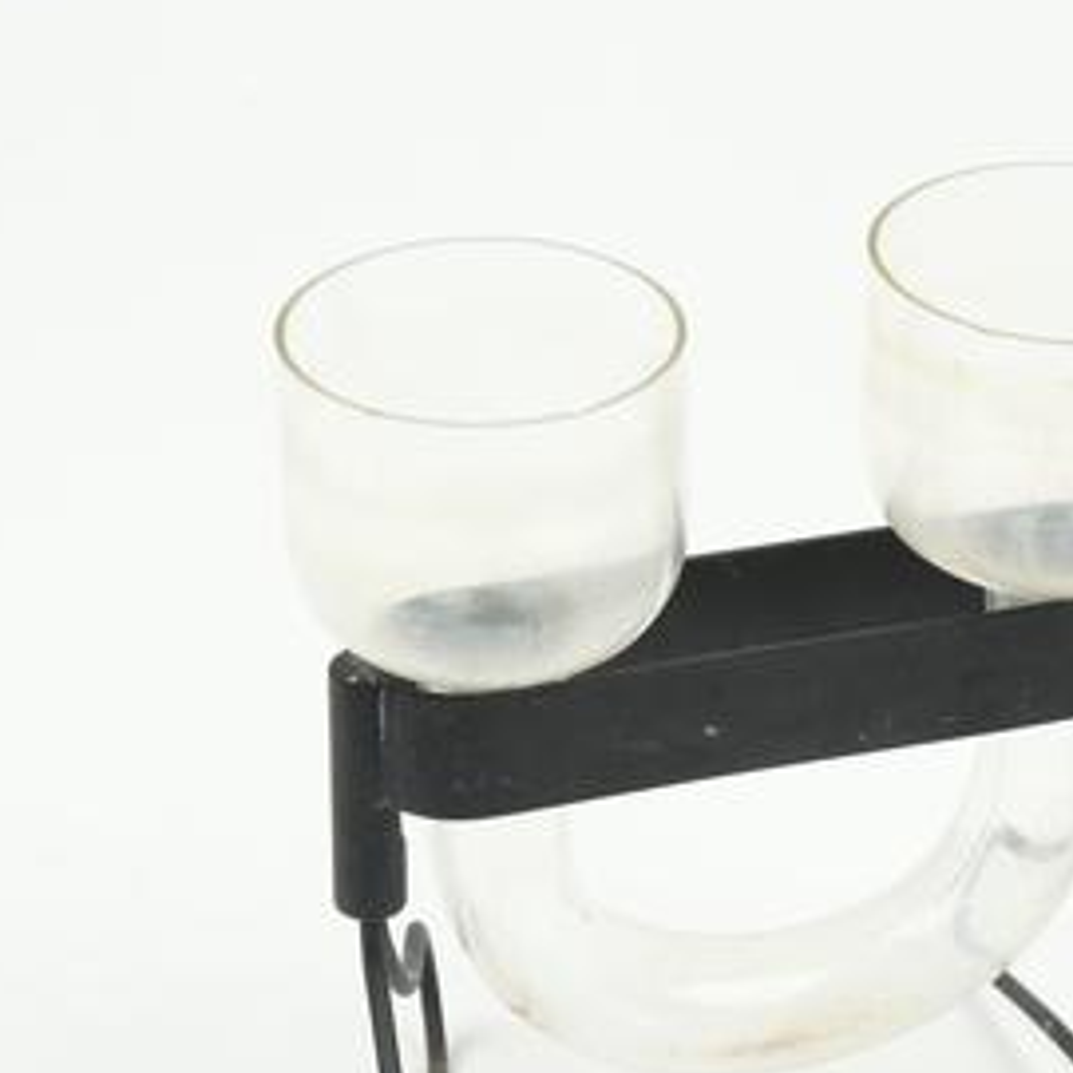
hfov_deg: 14.1
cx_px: 756
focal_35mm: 123
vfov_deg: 14.1
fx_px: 4314
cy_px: 810
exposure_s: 1/10
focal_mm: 37.6
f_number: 11
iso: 160
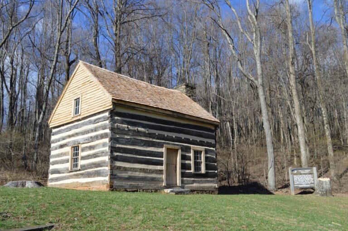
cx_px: 174
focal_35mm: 33
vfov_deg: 39.9
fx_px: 319
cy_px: 116
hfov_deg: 57.3
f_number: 7.1
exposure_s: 1/200
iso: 100
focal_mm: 22
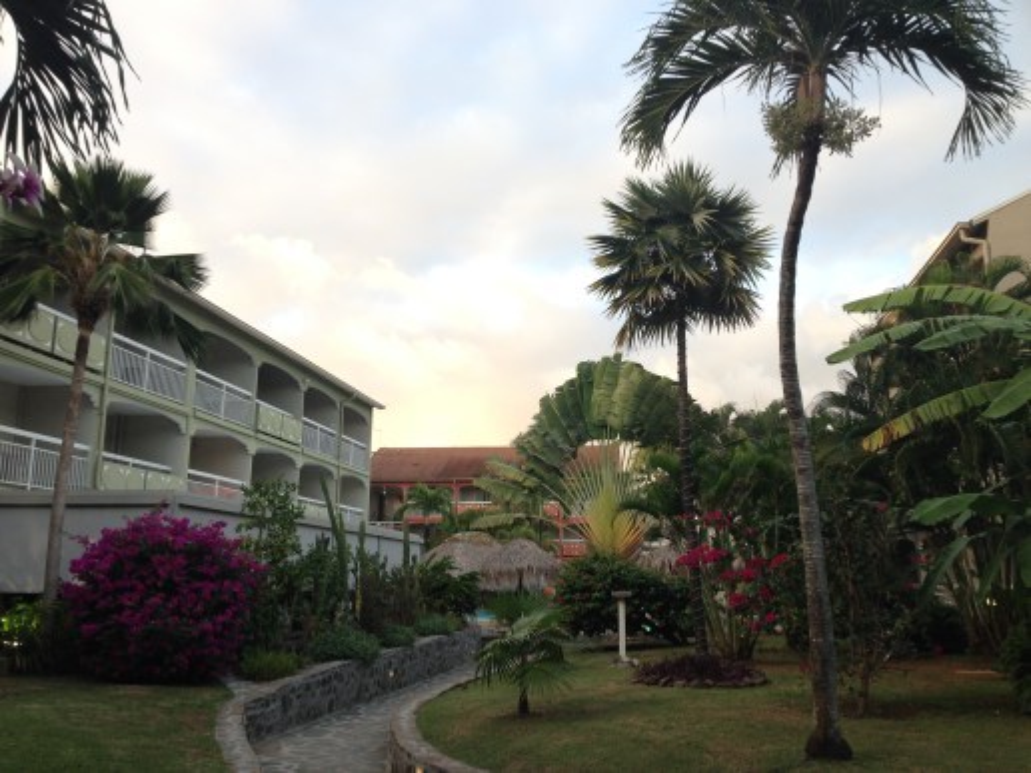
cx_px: 516
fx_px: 983
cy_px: 386
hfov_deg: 55.4
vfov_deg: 42.9
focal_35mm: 33
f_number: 2.4
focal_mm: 4.12
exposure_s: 1/120
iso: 50
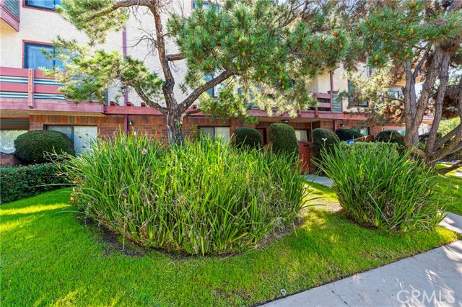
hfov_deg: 104.3
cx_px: 231
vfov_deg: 81.1
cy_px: 154
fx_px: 180
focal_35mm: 14
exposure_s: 1/30
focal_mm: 14
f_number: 9.5
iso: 200
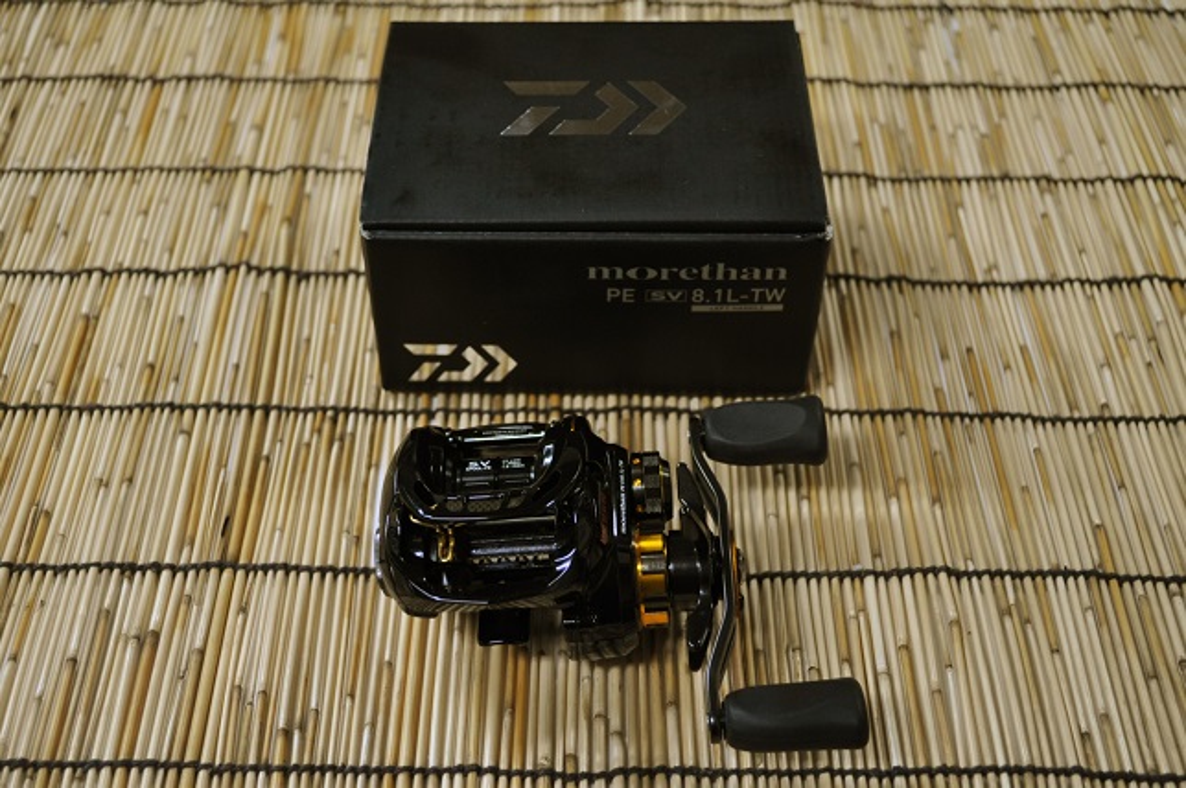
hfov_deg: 45.0
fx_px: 1432
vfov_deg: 30.8
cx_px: 593
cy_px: 394
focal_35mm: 44
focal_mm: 29
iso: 800
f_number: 4.5
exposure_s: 1/50
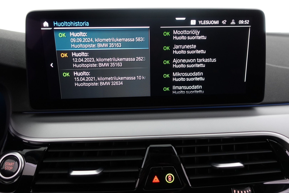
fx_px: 193
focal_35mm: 24
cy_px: 96
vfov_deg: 53.1
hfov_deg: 73.7
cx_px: 144
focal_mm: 9.4
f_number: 1.8
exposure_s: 1/30
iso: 500
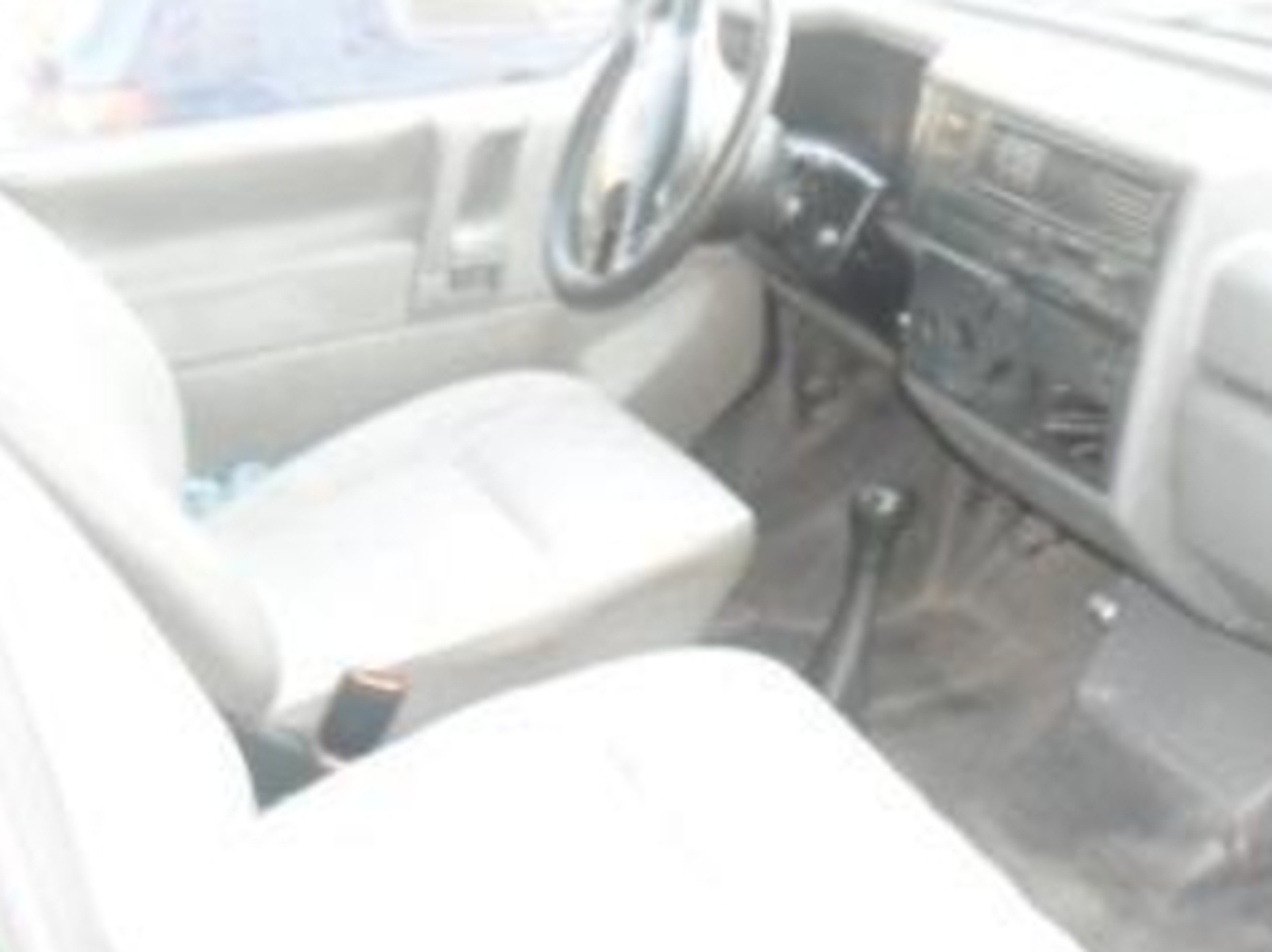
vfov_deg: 31.5
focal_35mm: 46
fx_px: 1689
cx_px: 1031
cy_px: 462
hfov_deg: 39.5
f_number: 3.5
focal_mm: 4.9
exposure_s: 1/45
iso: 400
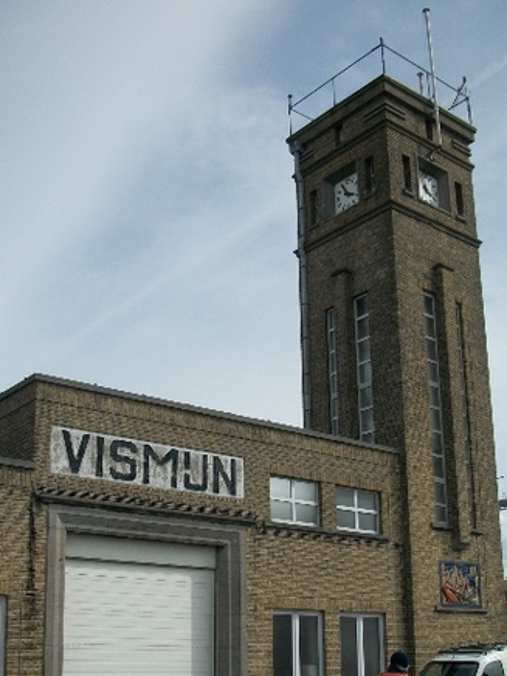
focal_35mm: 44
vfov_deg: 42.5
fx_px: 859
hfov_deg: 32.9
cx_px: 248
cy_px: 436
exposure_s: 1/320
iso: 80
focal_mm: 5.7
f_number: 8.8
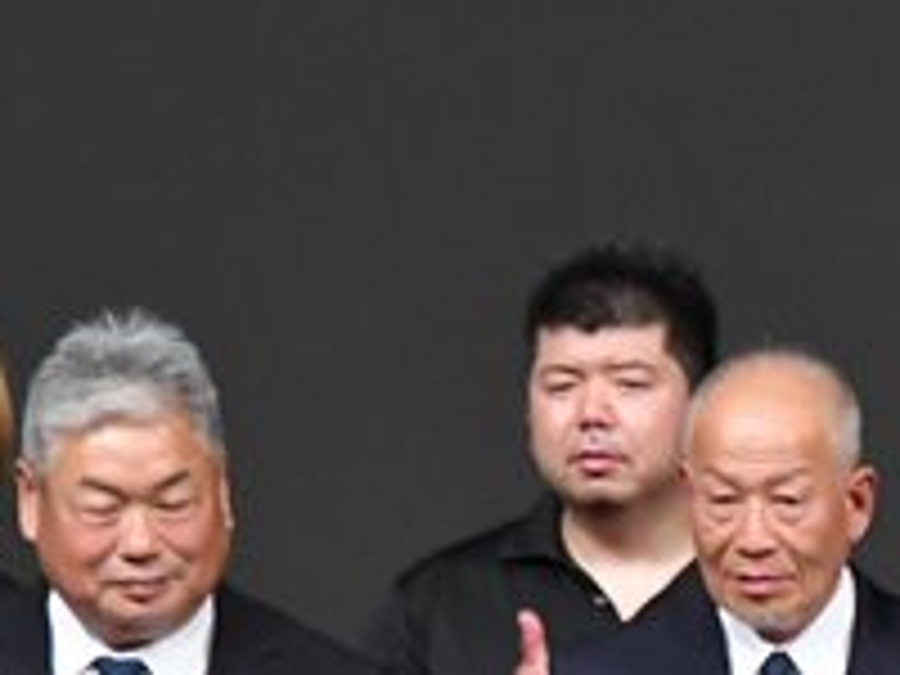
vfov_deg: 1.5
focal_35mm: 1004
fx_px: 26104
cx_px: 1645
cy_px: 1071
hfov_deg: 2.0
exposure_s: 1/400
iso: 4000
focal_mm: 180
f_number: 5.6
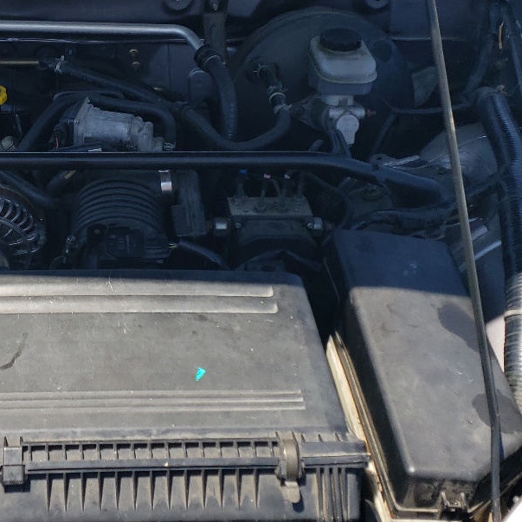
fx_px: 1041
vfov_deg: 28.1
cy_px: 209
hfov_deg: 27.0
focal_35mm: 61
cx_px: 37
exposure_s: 1/1667
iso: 50
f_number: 1.5
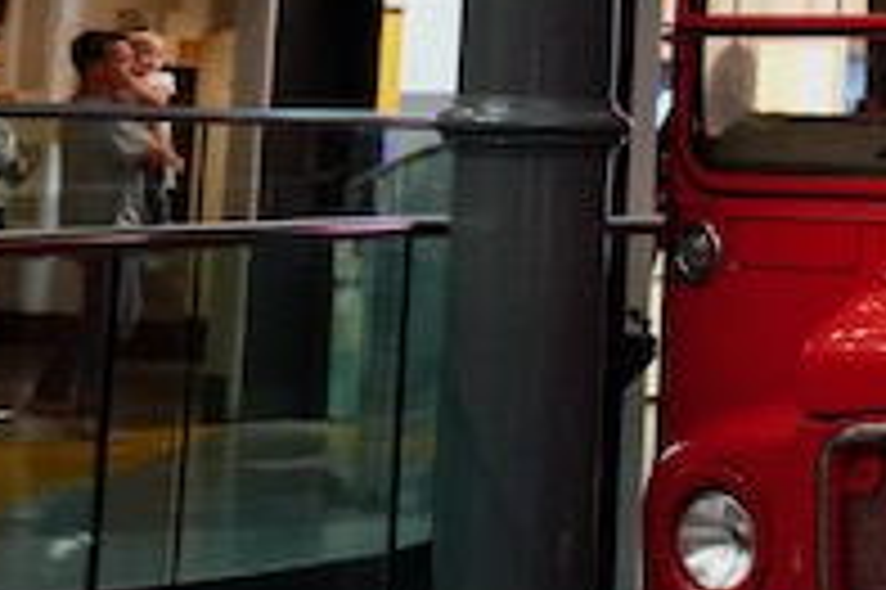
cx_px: 2235
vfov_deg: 10.7
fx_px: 3074
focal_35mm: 125
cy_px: -182
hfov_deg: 12.3
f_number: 2.8
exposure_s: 1/160
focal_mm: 24
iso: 2000
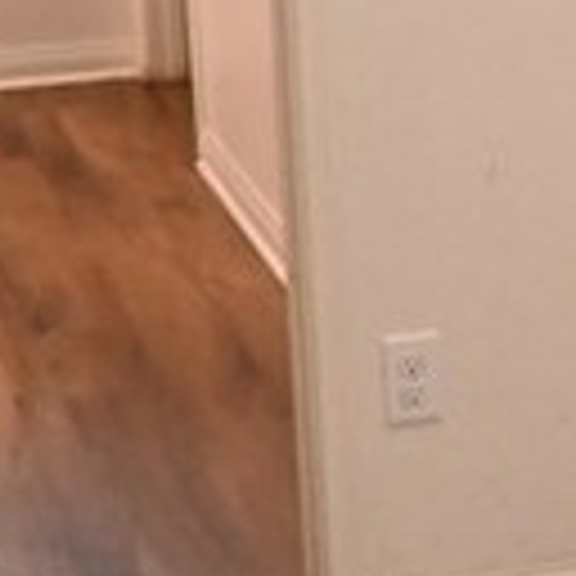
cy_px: -20
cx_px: 1228
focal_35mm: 163
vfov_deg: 10.6
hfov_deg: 9.8
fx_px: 3069
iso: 4000
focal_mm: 16
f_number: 5
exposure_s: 1/125
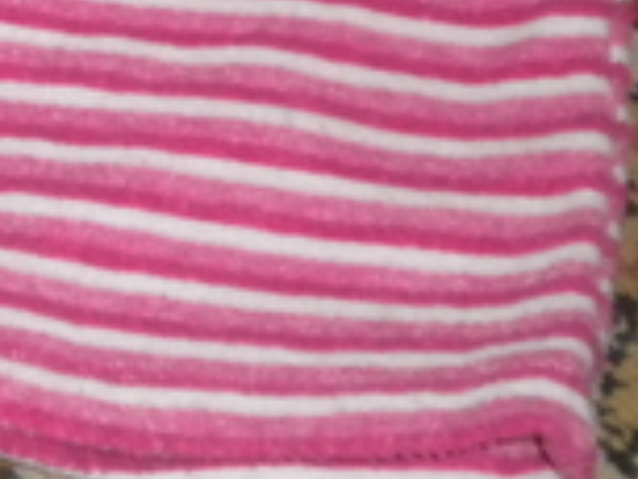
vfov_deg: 9.5
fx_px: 2822
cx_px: -71
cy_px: -142
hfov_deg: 12.7
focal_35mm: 153
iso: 400
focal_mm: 9.3
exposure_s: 1/30
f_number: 3.9
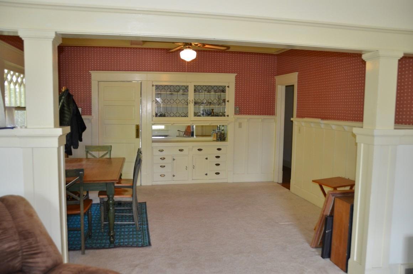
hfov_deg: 62.0
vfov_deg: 43.4
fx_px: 343
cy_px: 137
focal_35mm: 30
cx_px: 206
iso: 500
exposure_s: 1/60
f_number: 3.5
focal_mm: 20
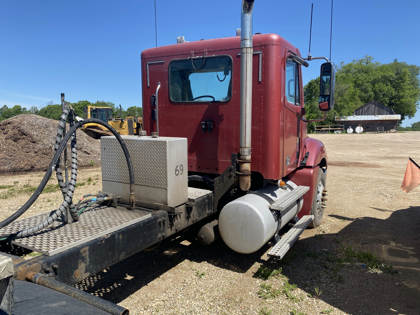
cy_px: 158
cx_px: 210
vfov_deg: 53.1
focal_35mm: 26
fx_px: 315
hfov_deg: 67.3
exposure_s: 1/2358
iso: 32
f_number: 1.8
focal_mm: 4.25
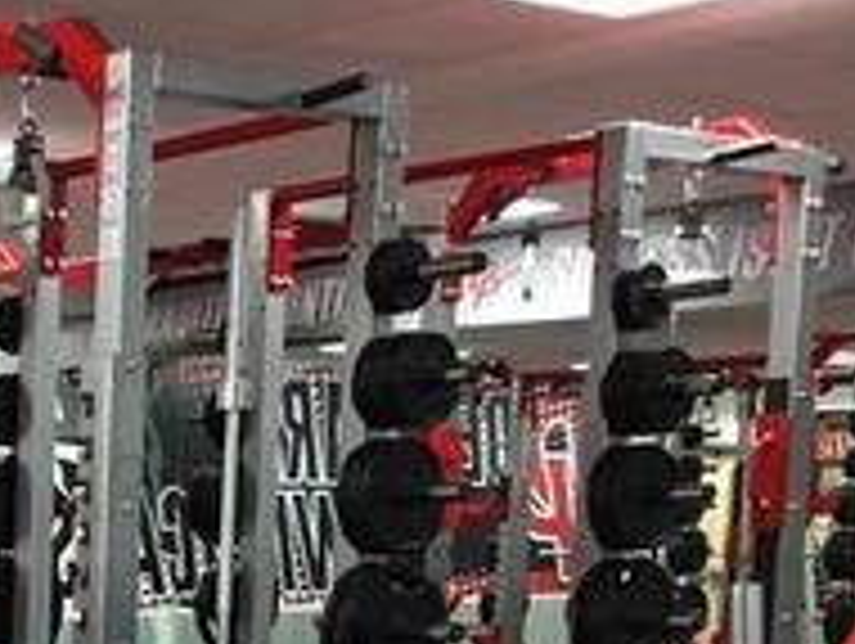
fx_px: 2102
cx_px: -315
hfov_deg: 20.6
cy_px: 822
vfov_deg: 16.5
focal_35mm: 85
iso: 160
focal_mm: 4.15
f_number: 2.2
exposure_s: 1/30
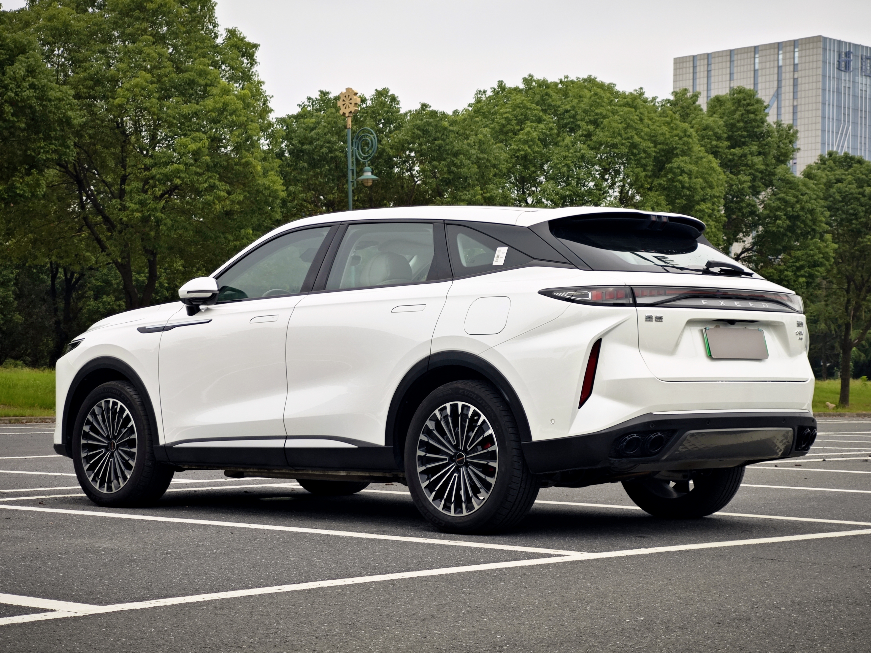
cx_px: 436
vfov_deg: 19.6
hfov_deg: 26.0
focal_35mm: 75
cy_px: 326
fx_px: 1887
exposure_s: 1/483
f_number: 2
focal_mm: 9
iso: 50
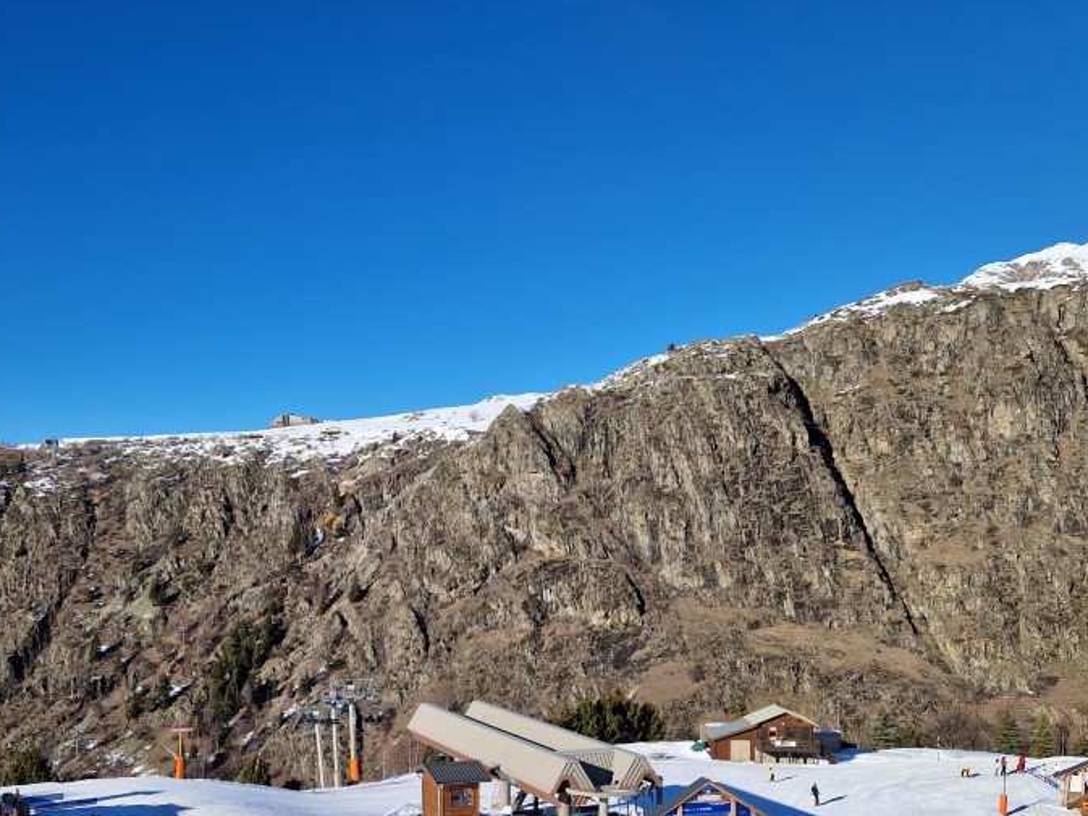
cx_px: 369
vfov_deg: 40.1
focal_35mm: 35
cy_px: 559
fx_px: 1100
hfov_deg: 51.7
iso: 50
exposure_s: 1/1888
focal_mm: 5.4
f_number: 1.8
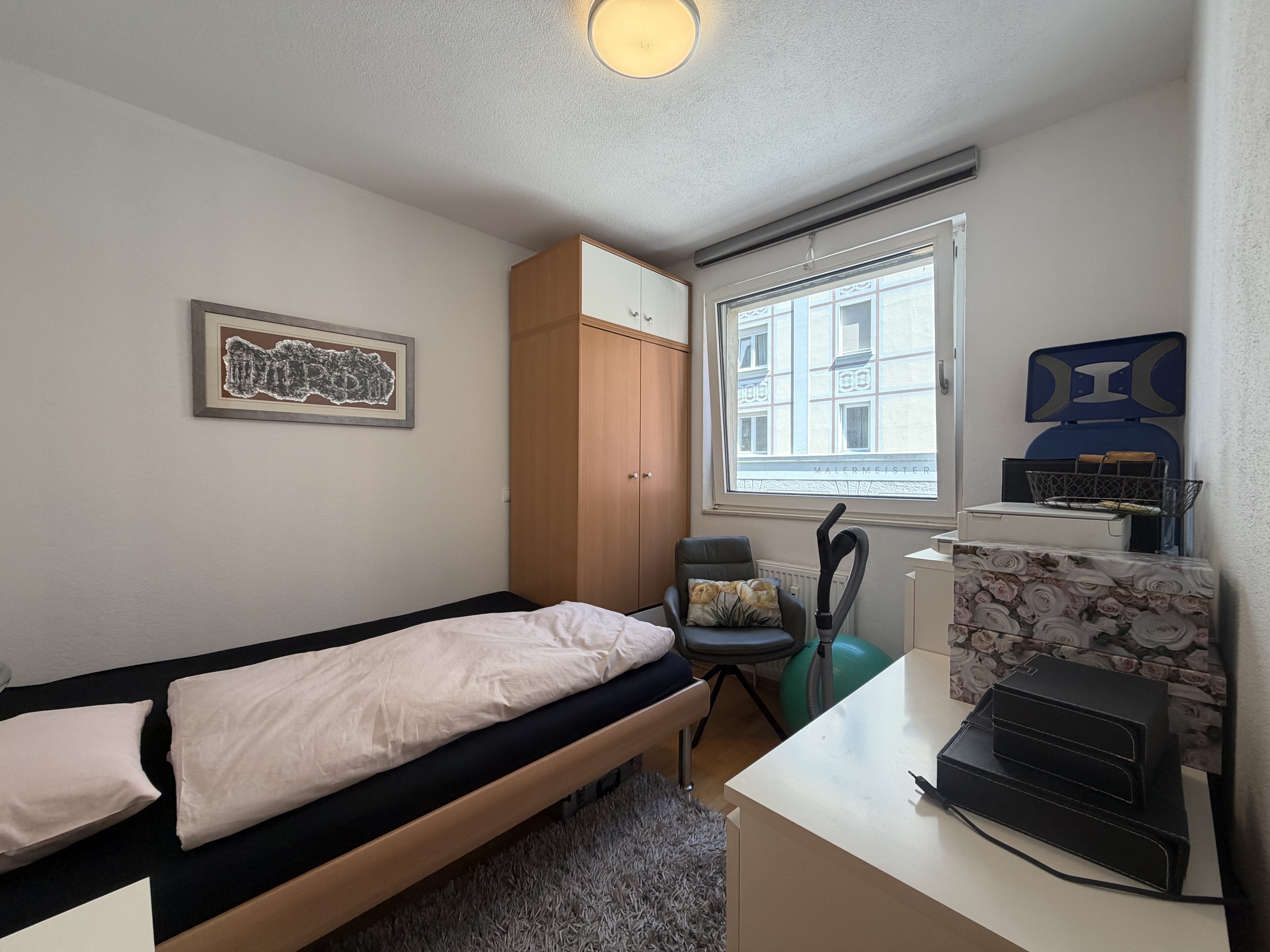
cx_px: 635
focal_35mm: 14
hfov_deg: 102.1
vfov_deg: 85.7
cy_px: 476
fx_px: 514
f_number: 2.2
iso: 100
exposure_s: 1/121
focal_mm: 2.22
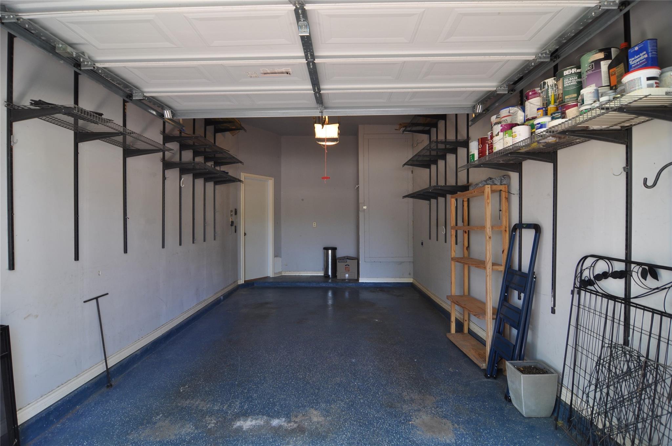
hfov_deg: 90.1
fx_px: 336
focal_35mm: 18
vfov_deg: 67.2
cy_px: 223
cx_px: 336
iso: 250
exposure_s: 1/40
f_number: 4
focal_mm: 12
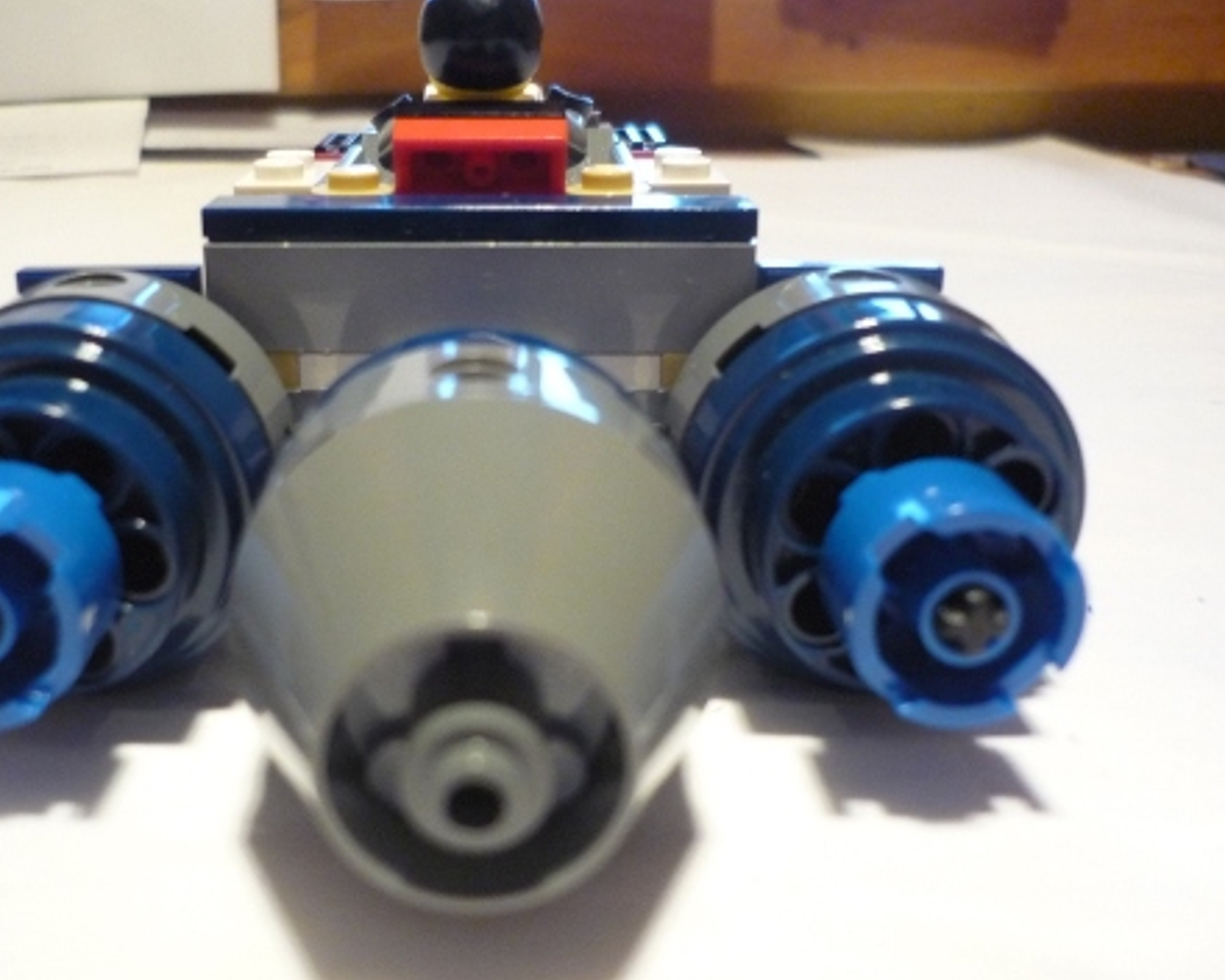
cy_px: 484
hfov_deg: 46.6
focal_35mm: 39
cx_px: 489
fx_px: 1414
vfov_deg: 38.2
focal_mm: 5.5
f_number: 2.8
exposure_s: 1/10
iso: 400
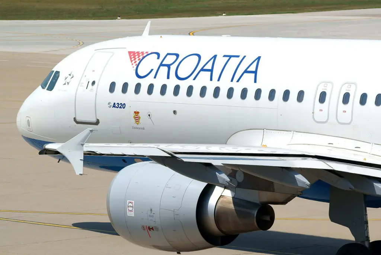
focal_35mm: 202
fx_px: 2145
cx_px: 190
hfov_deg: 10.1
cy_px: 128
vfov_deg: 6.8
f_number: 8
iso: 100
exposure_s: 1/640
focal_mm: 135
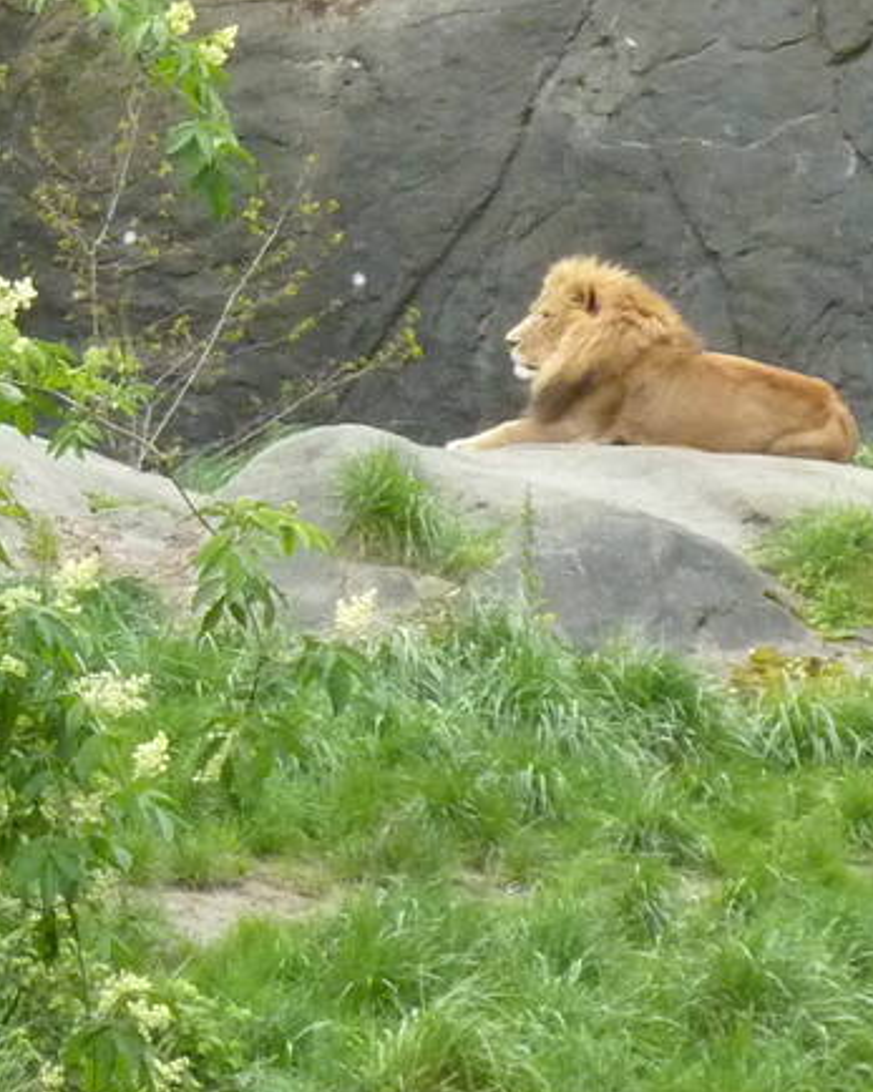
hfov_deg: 3.6
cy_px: 496
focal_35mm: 428
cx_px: -204
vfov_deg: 4.5
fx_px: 13828
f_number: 4.4
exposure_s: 1/250
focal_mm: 19.5
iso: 400
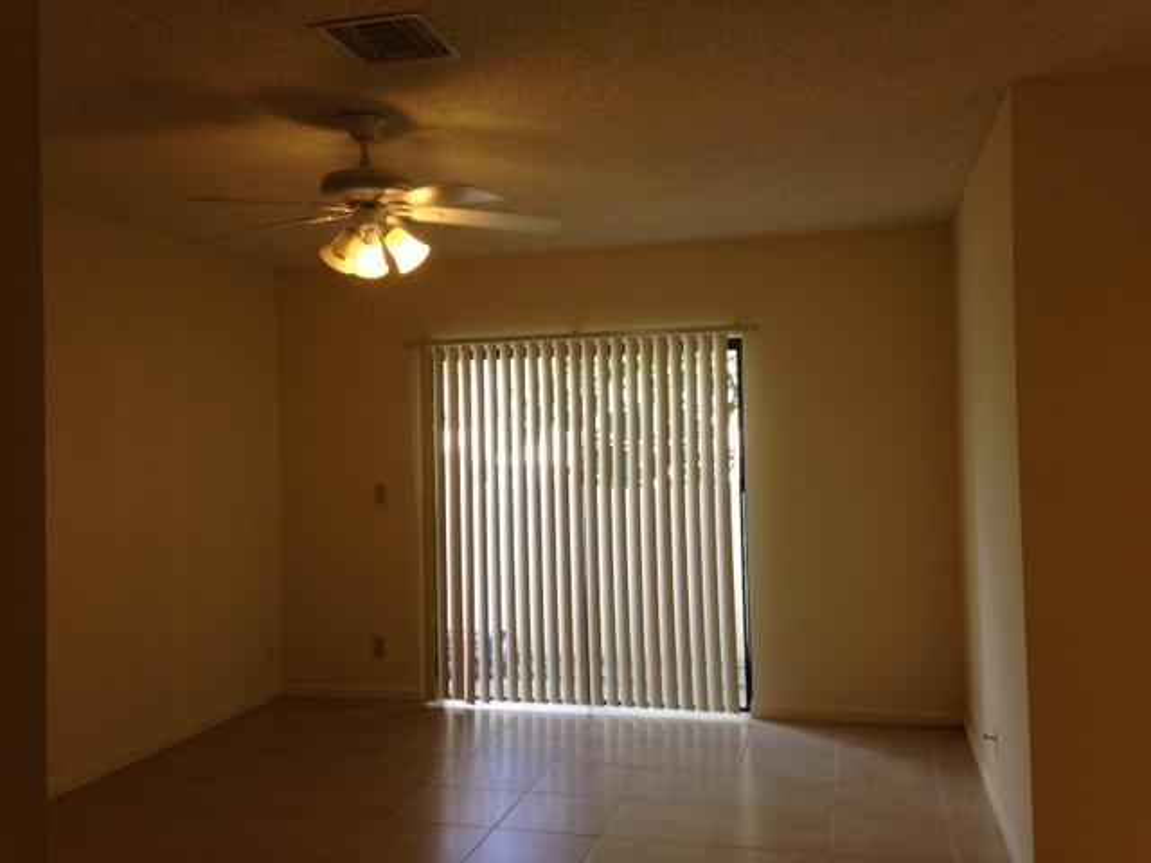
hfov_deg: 55.4
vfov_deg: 42.9
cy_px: 432
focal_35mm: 33
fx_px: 1097
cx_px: 576
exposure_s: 1/40
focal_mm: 4.12
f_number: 2.4
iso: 50
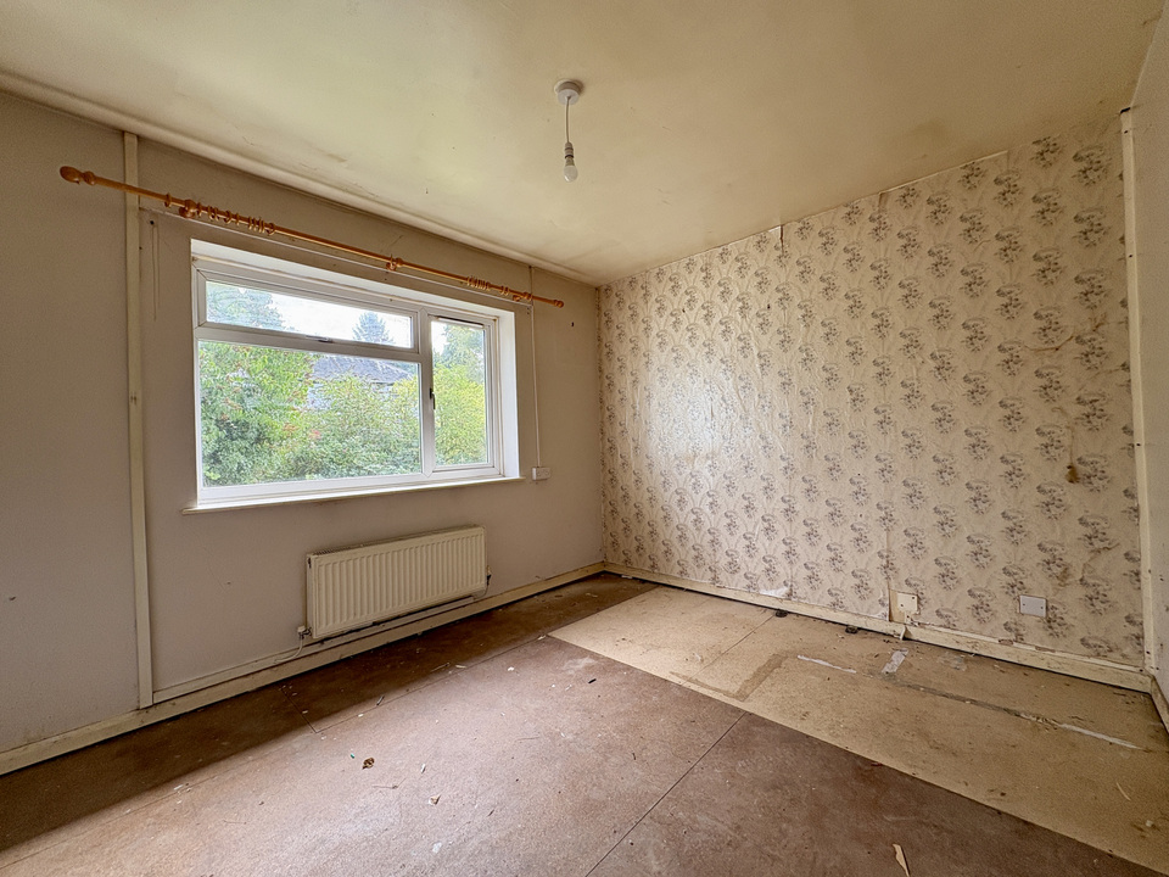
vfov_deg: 85.7
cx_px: 584
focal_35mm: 14
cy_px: 438
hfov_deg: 102.1
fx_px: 473
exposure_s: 1/99
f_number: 2.2
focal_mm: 2.22
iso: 50
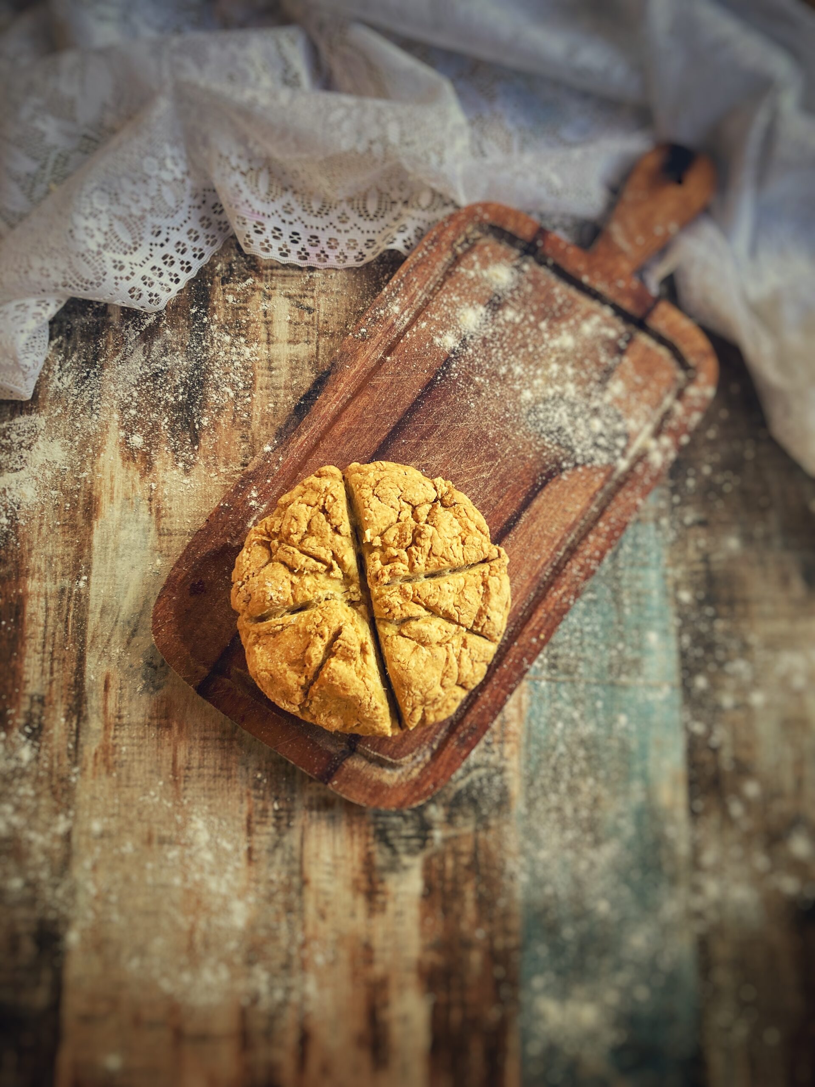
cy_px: 544
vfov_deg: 63.4
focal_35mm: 28
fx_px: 879
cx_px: 408
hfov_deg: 49.7
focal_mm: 3.99
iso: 64
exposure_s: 1/100
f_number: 1.8
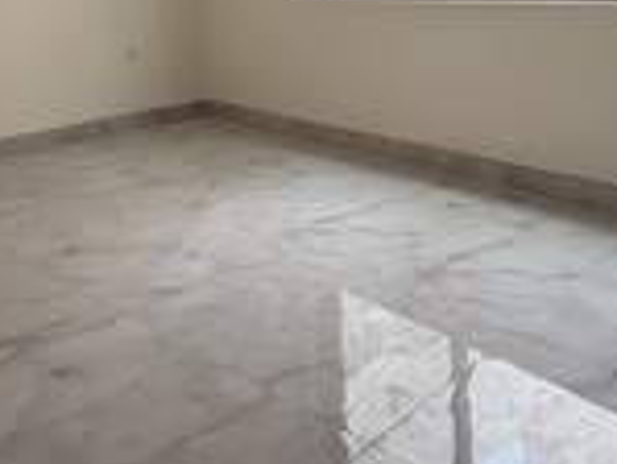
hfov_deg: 43.8
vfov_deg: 30.8
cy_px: -19
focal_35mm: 43
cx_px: 300
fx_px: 767
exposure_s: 1/121
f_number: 2.2
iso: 160
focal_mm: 2.22
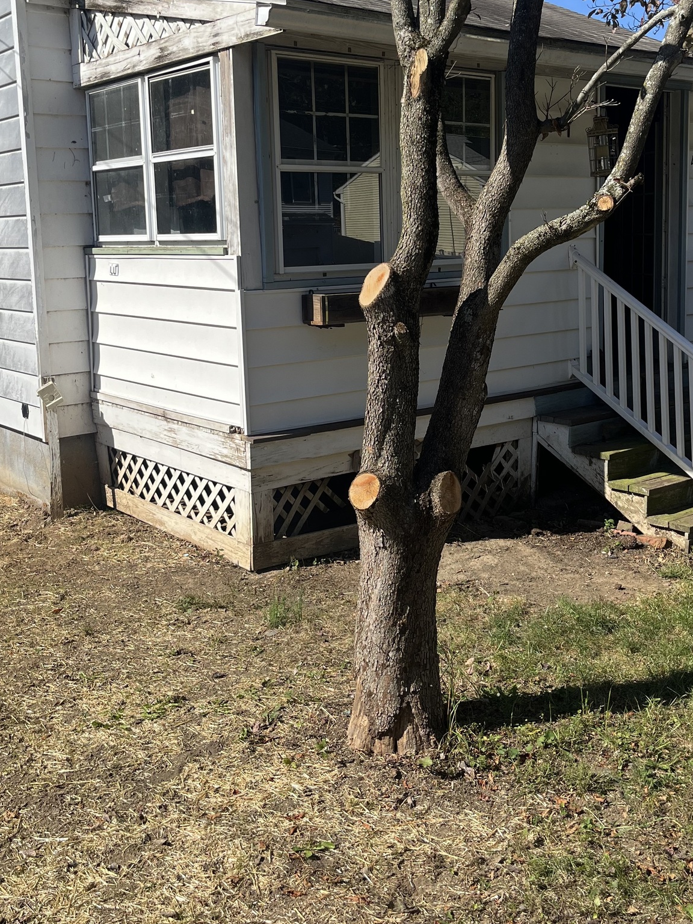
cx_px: 390
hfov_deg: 36.8
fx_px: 1041
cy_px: 355
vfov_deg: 47.5
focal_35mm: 39
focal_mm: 5.1
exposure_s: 1/3311
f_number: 1.6
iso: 50
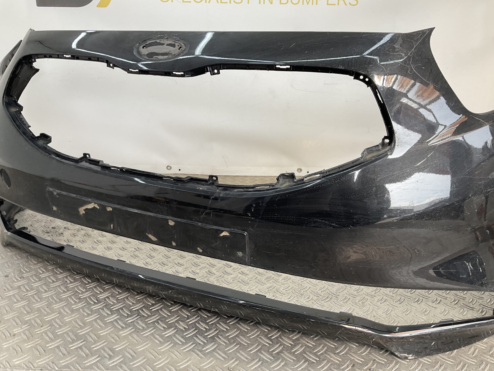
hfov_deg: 61.7
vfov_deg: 48.2
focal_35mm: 29
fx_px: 414
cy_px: 186
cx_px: 247
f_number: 1.8
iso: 16
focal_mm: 3
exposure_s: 1/128
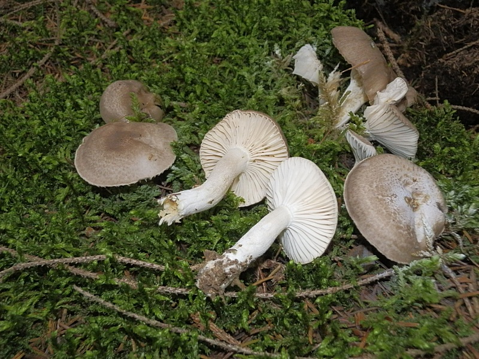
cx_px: 240
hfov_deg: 50.1
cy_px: 180
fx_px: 512
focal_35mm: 37
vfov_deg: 38.7
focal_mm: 6.7
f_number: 9.9
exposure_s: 1/50
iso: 640
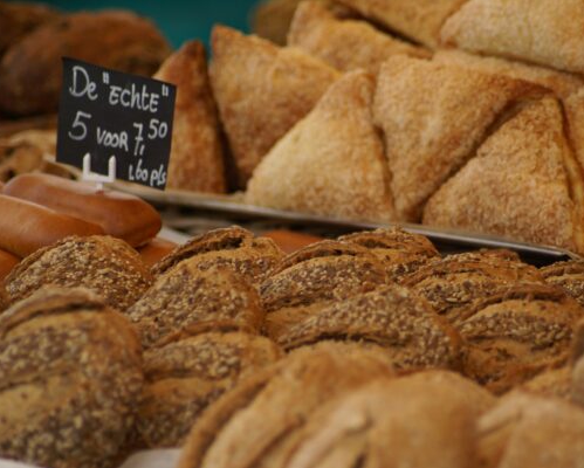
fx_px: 4688
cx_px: 343
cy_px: 234
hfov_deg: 7.1
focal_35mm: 271
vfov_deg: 5.7
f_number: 4.5
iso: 320
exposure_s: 1/250
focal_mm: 160
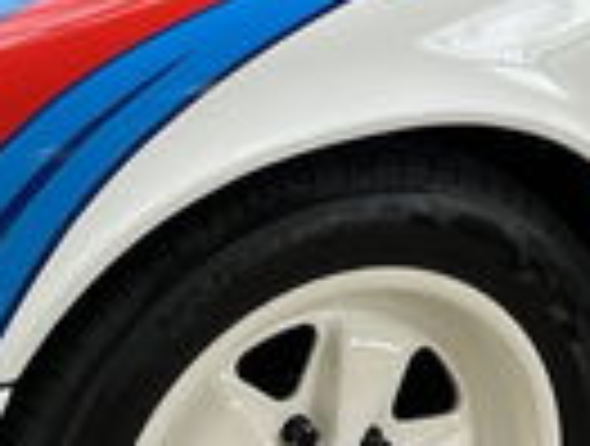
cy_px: -23
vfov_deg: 9.7
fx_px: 2598
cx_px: 712
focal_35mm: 152
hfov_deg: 12.6
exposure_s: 1/121
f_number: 1.5
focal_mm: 5.7
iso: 125
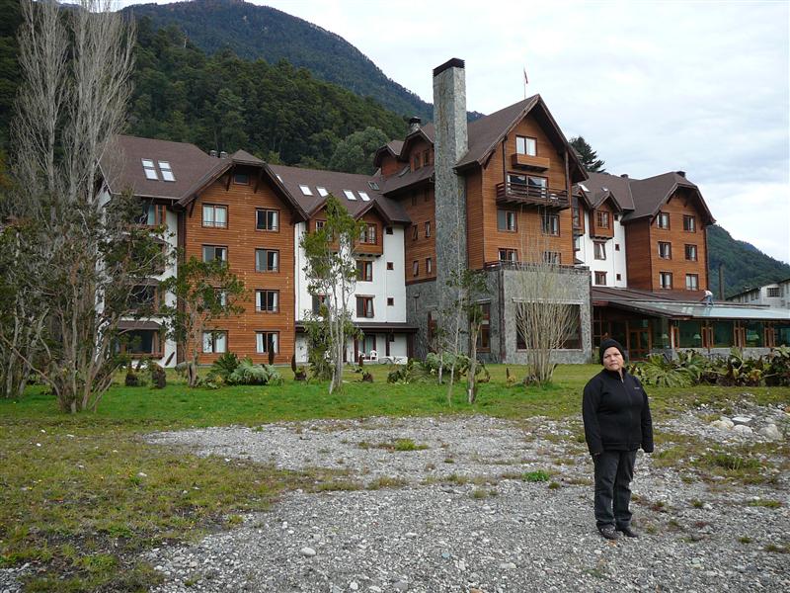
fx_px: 799
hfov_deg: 52.6
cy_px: 296
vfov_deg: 40.7
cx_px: 395
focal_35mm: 35
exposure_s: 1/100
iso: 80
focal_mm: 5.2
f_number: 2.8
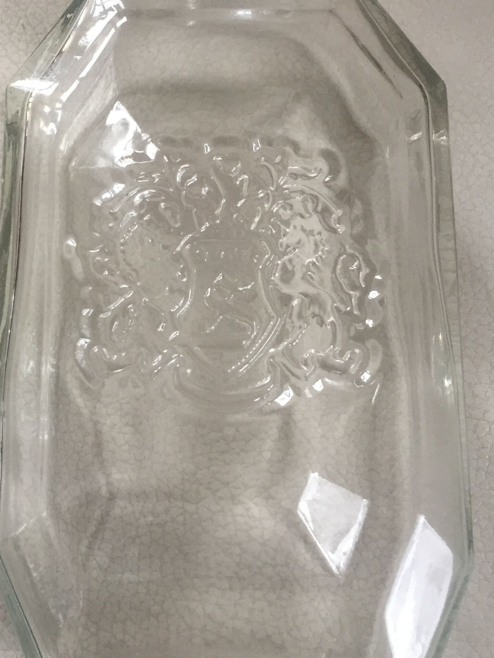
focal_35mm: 49
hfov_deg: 29.0
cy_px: 264
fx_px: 932
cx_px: 96
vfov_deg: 38.8
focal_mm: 4.15
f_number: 2.2
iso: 50
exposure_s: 1/33
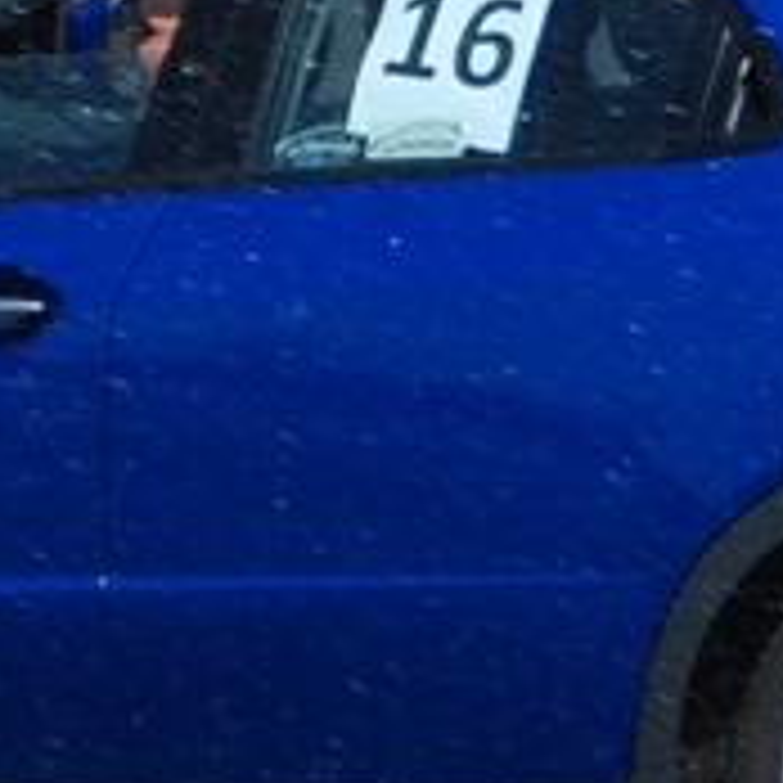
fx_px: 90132
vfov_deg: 0.5
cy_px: 313
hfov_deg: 0.5
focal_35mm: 3522
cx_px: 450
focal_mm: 250
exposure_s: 1/500
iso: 100
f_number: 5.6
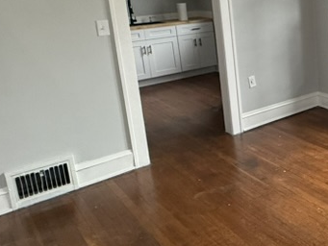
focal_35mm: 42
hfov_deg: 36.9
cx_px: 370
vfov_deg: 33.5
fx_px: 398
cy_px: 55
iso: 320
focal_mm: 2.22
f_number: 2.2
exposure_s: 1/97
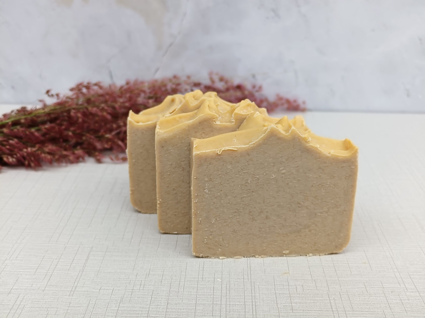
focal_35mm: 47
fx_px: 577
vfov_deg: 30.9
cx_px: 212
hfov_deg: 40.4
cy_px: 159
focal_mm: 7.08
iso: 64
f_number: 4.5
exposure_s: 1/101
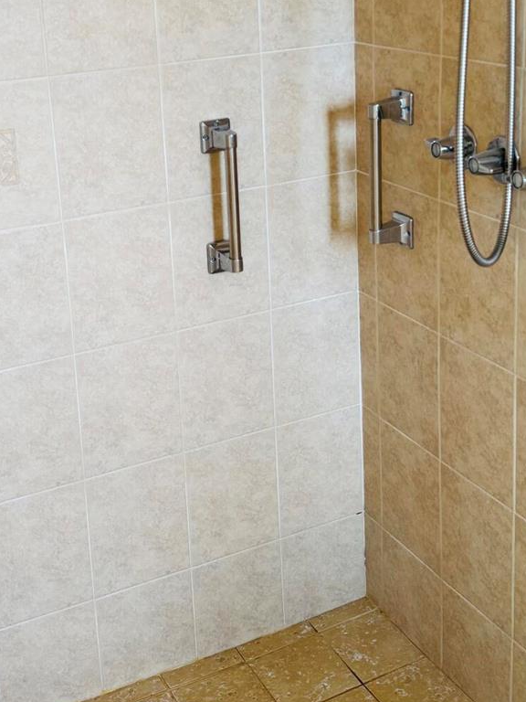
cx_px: 230
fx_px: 972
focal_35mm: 48
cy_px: 272
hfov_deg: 30.2
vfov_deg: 39.4
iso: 160
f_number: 1.78
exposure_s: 1/120
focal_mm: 6.76
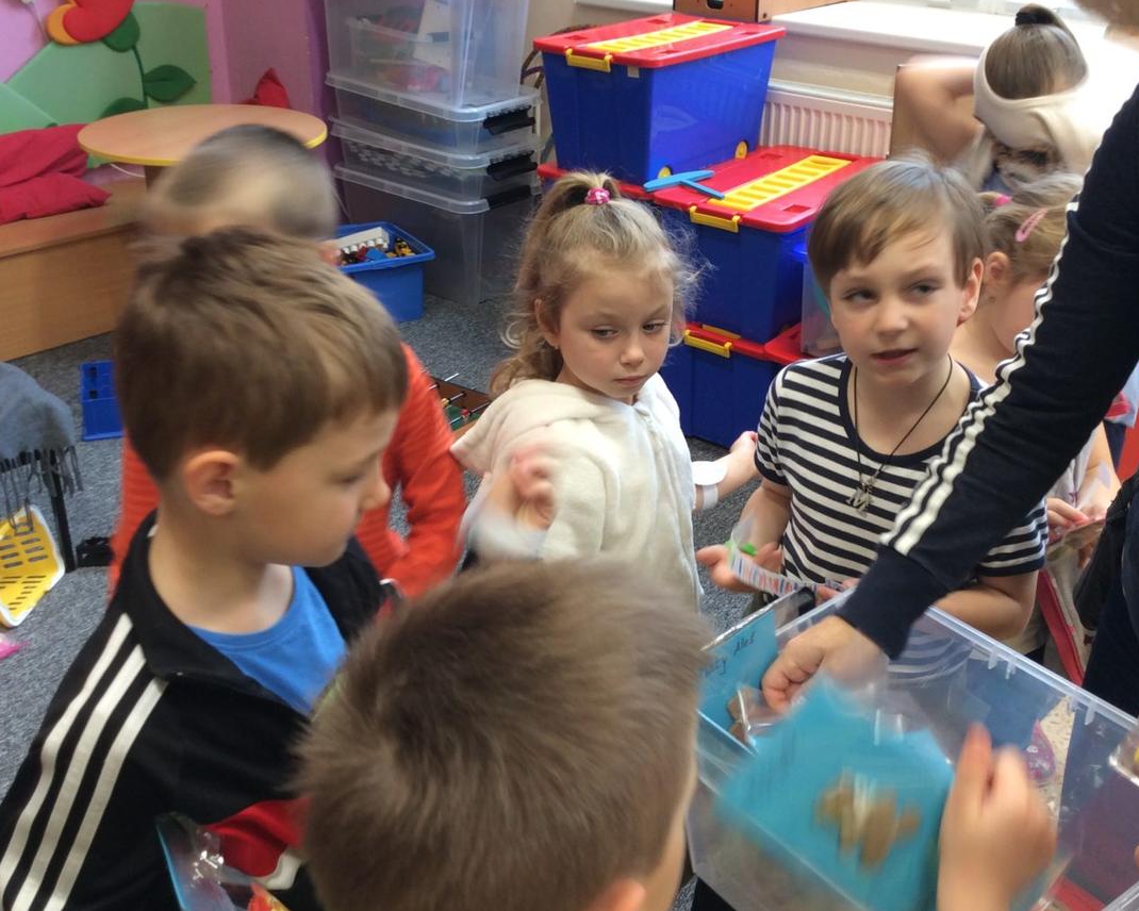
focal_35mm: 39
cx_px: 601
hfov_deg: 46.8
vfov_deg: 38.2
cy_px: 427
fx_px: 1315
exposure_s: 1/25
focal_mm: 3.3
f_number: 2.4
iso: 40
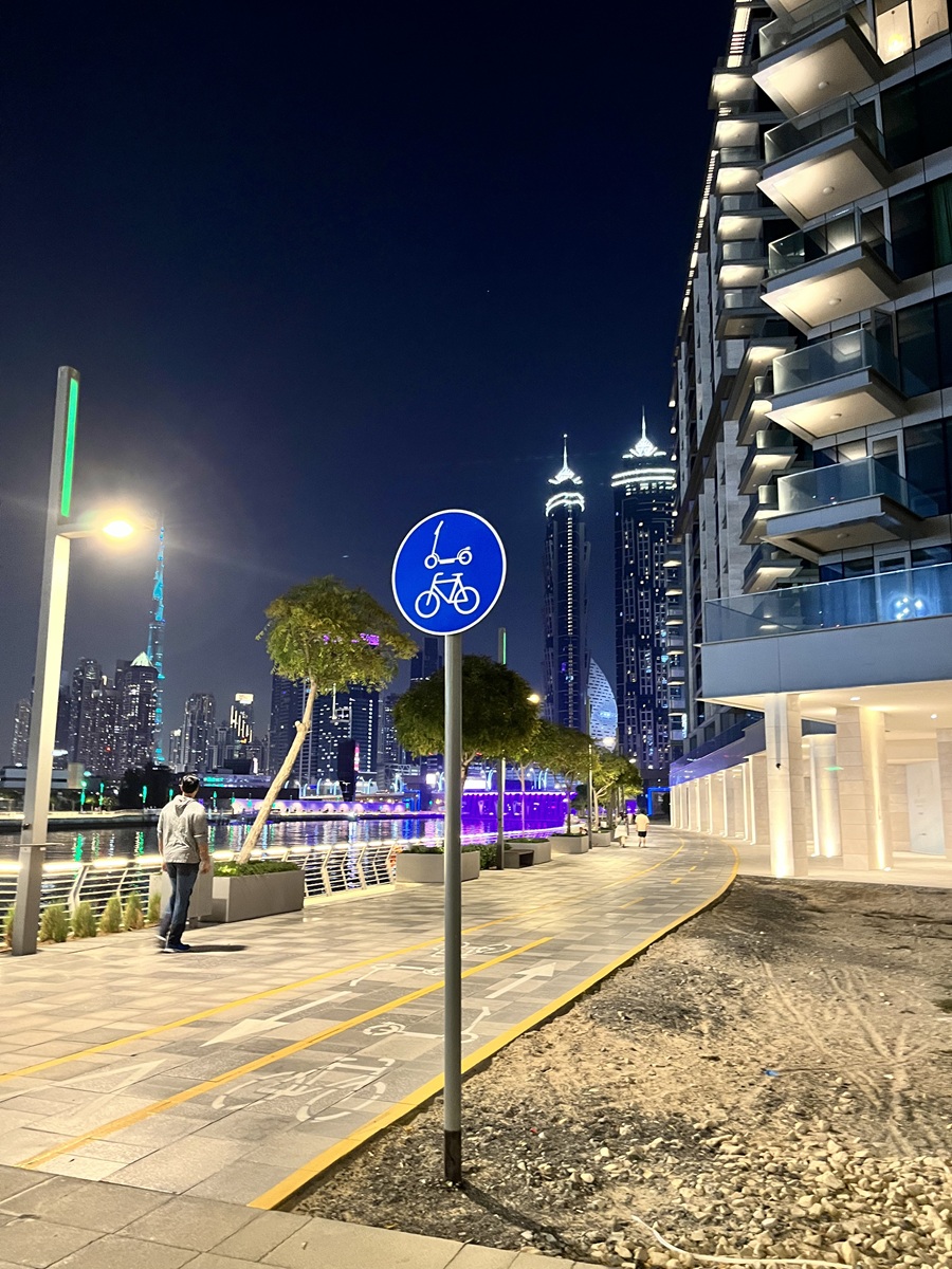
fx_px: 953
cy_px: 634
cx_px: 476
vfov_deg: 67.3
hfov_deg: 53.1
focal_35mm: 26
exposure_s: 1/32
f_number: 1.6
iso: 640
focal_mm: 5.1
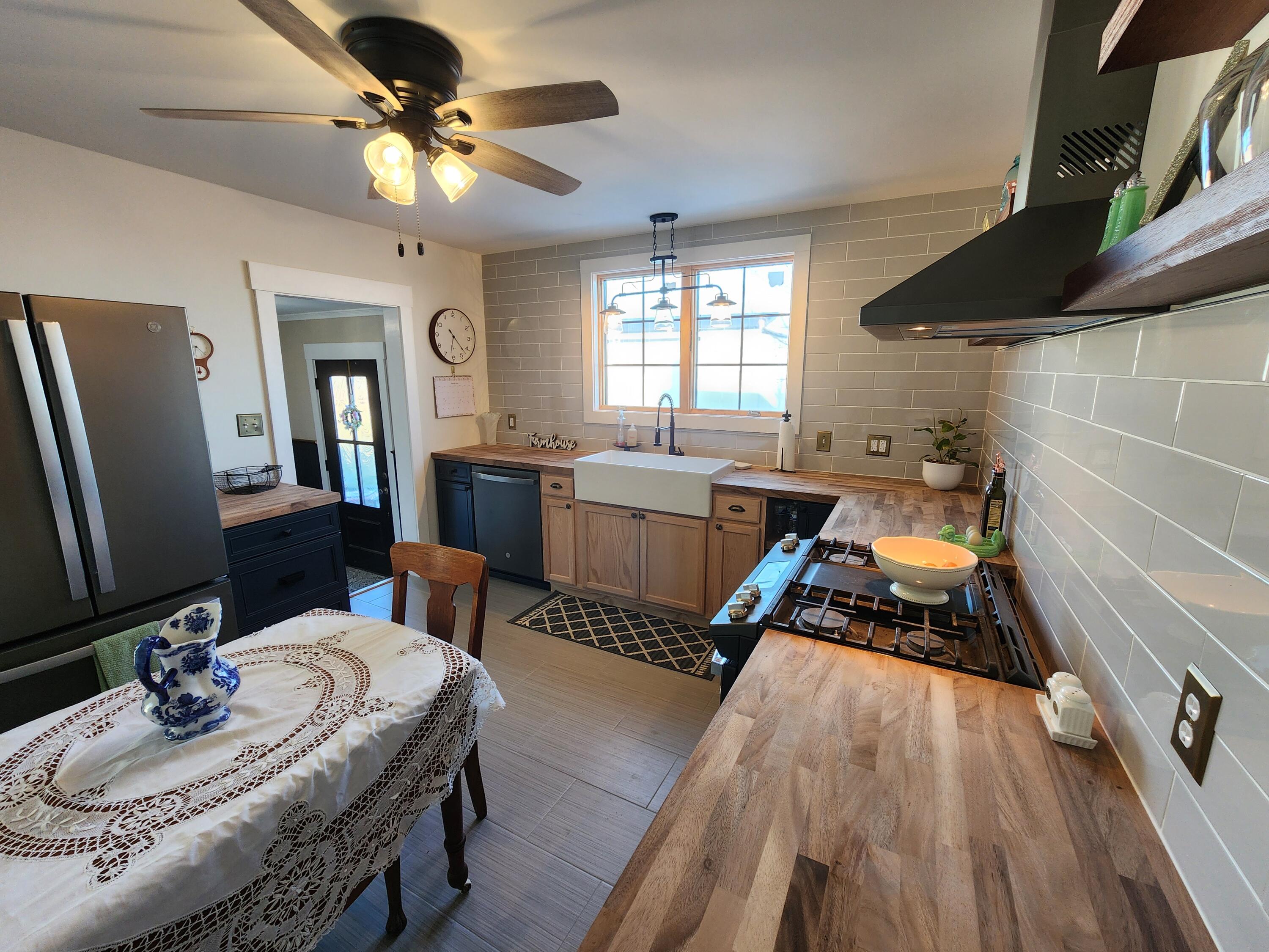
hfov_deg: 106.2
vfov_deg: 89.9
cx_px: 634
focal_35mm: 13
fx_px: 477
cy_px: 476
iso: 160
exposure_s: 1/60
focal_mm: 2.2
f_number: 2.2
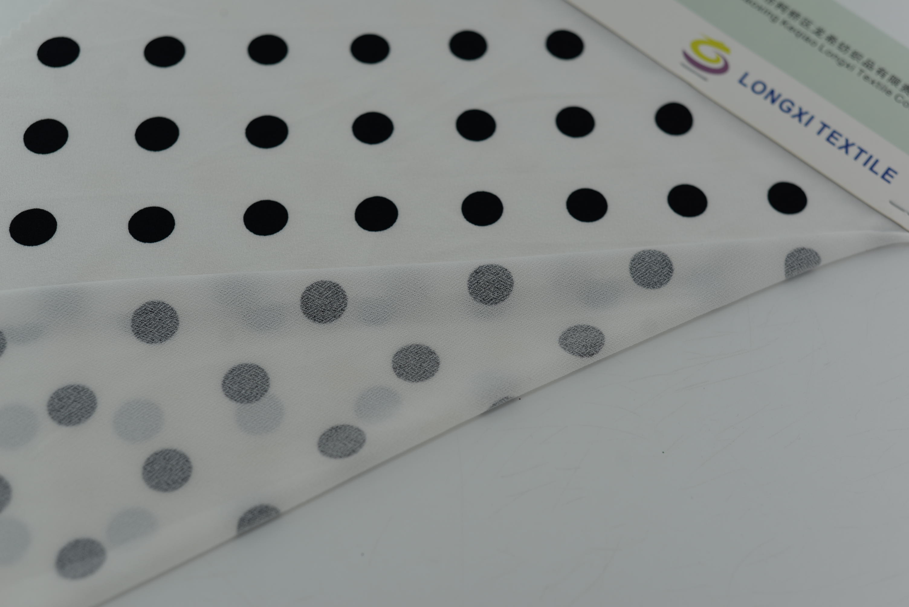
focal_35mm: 50
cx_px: 454
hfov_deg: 39.6
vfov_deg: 27.0
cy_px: 304
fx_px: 1263
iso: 100
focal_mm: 50
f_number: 3.5
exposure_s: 1/400
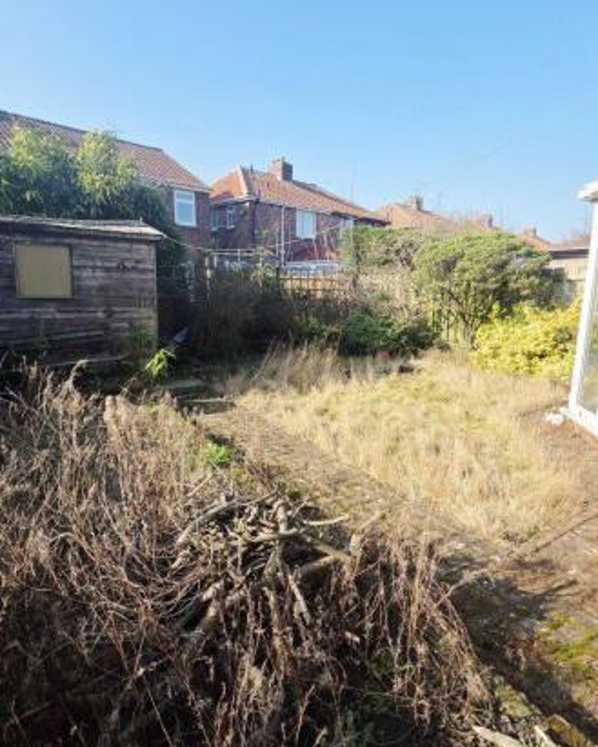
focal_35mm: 18
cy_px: 370
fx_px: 398
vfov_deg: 86.4
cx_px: 270
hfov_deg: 73.6
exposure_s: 1/1265
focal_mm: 2.2
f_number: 1.9
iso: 40
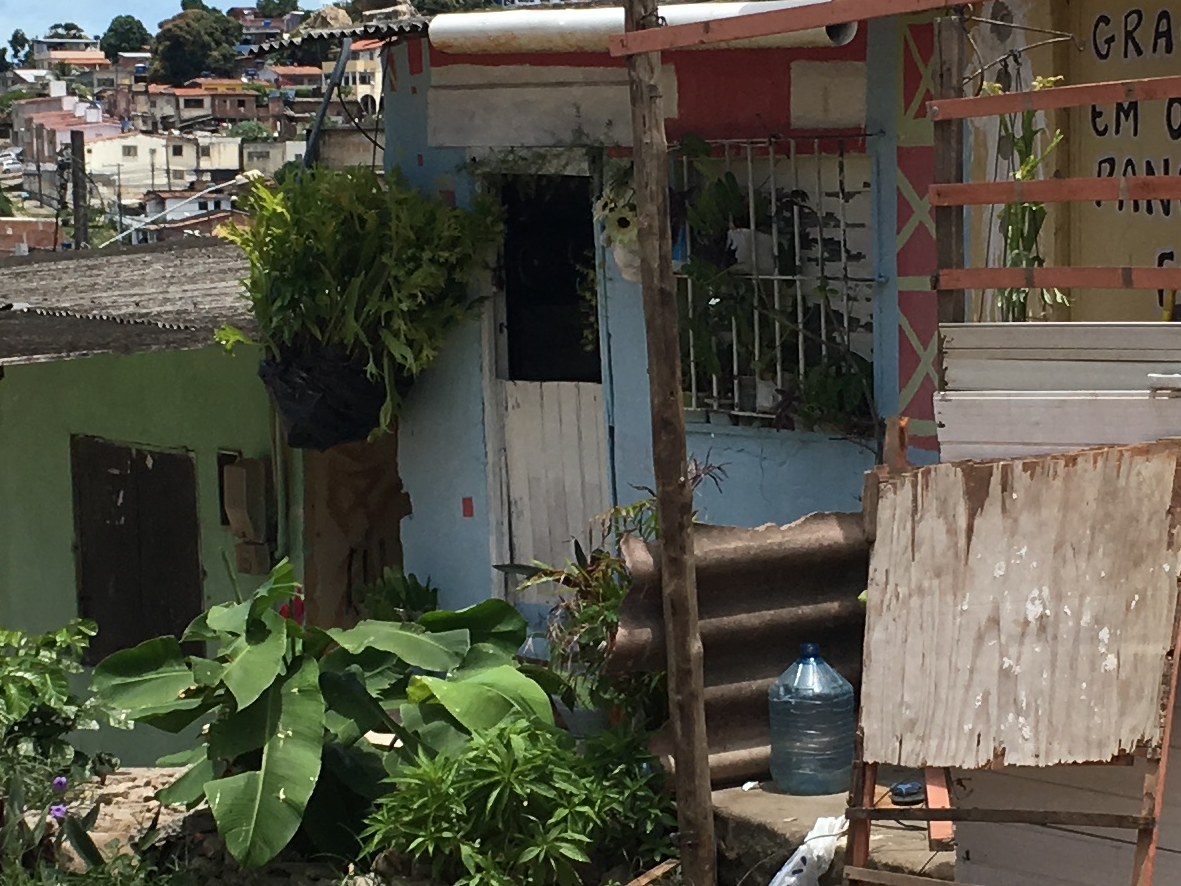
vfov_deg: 14.9
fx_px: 3378
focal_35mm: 99
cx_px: 731
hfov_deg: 19.8
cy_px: 563
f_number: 2.2
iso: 25
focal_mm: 4.15
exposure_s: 1/1923
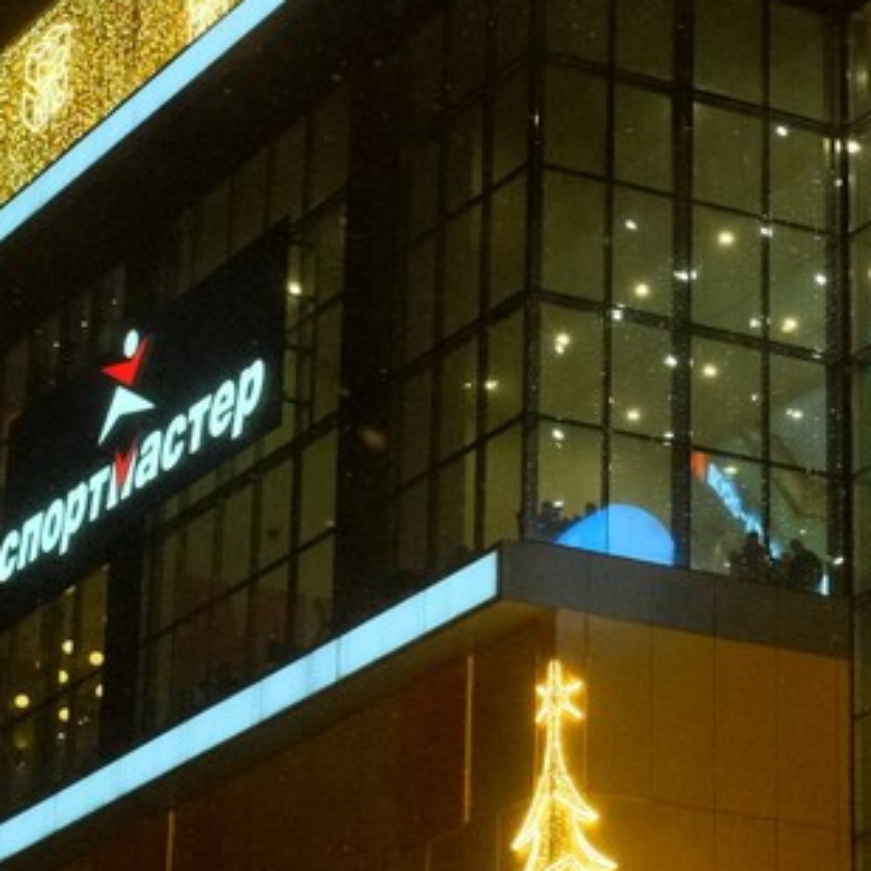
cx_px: 1023
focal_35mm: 148
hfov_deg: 11.6
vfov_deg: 11.8
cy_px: 409
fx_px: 4213
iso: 3200
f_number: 2.8
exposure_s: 1/280
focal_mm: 23
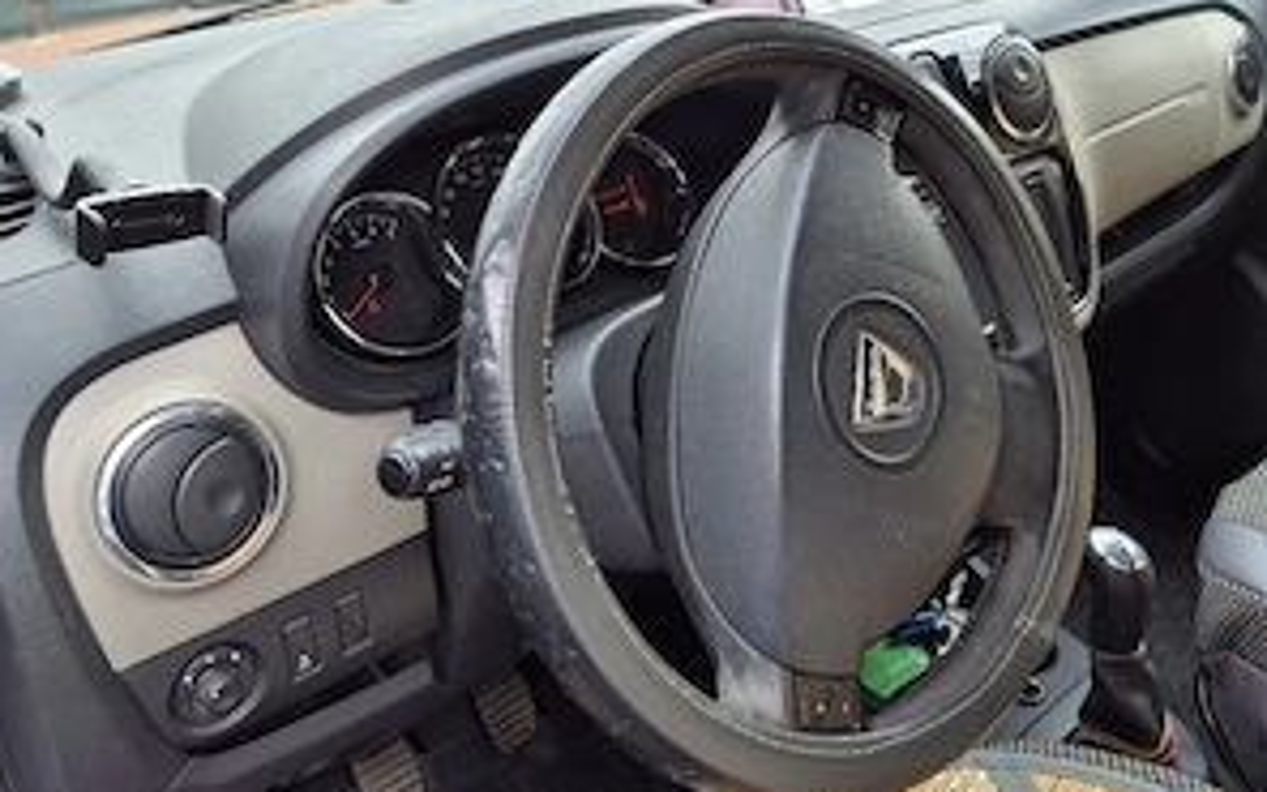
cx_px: 629
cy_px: 274
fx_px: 1139
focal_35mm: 33
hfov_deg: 58.1
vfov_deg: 38.0
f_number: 1.8
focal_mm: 5.4
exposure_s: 1/294
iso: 25
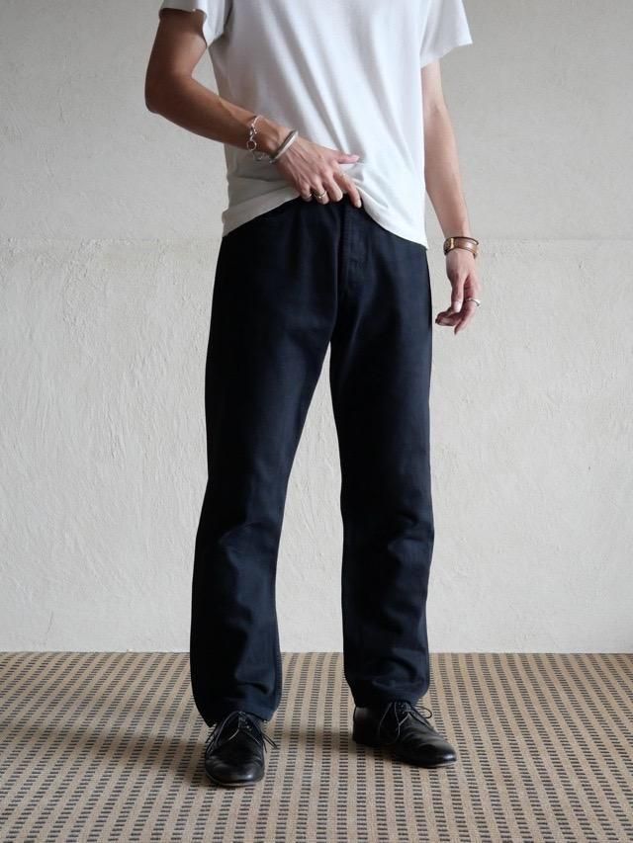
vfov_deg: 28.6
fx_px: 1658
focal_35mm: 68
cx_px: 316
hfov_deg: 21.6
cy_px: 422
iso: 1000
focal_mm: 34
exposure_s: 1/80
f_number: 3.8
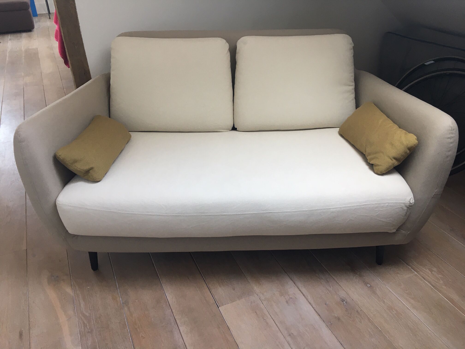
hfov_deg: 61.7
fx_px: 390
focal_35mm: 29
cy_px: 174
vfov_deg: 48.2
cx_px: 232
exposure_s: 1/33
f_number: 2.2
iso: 64
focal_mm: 4.15
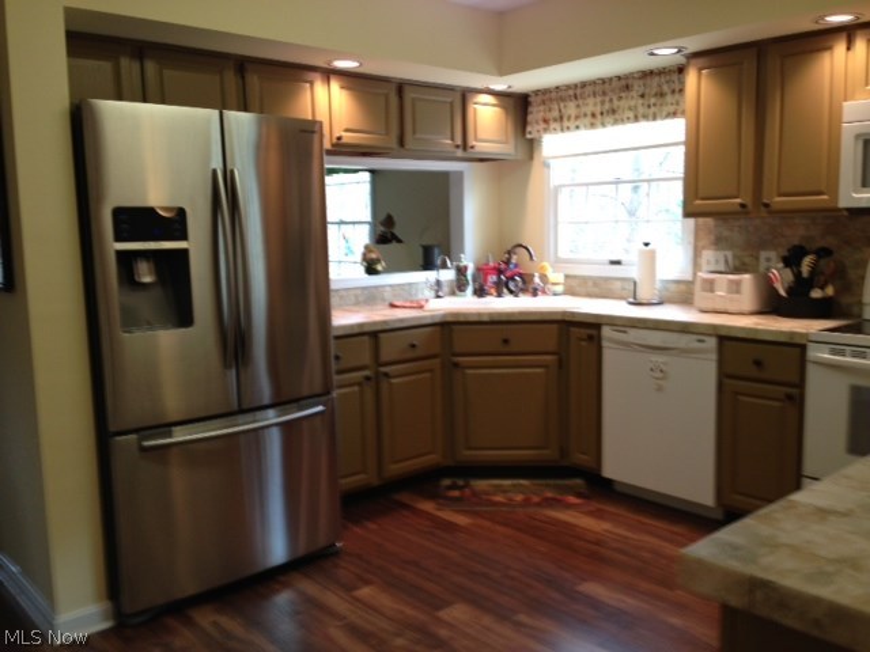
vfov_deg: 42.9
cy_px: 326
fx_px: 829
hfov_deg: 55.4
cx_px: 435
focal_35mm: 33
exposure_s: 1/20
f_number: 2.4
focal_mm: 4.13
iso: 80
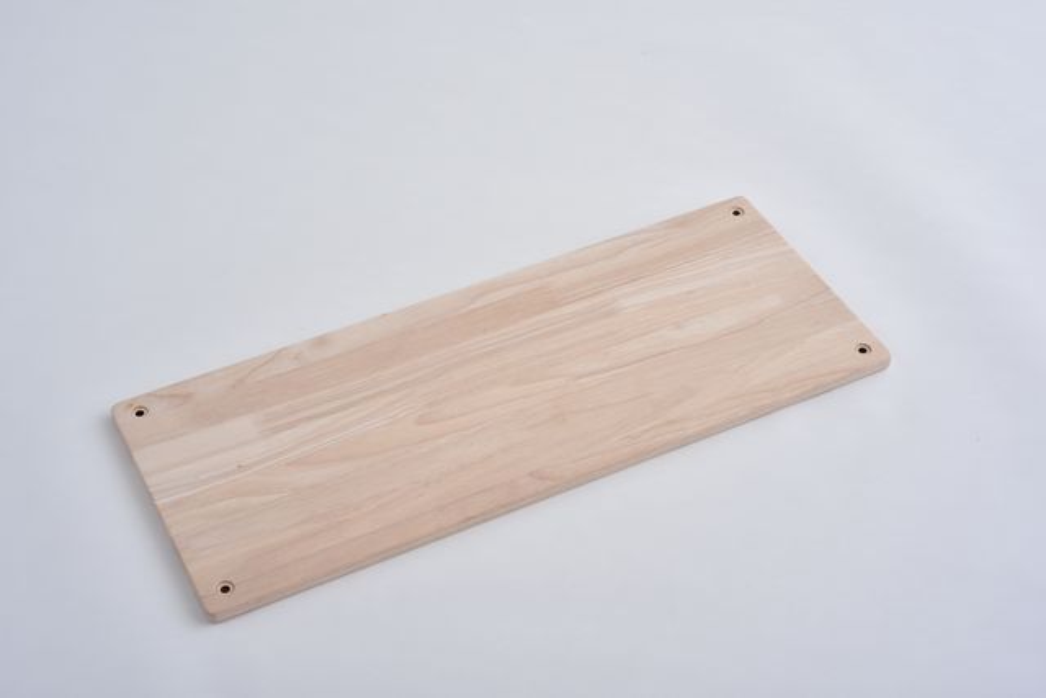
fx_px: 1744
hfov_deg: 33.4
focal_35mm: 60
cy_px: 349
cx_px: 523
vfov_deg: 22.6
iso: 200
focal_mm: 60
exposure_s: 1/125
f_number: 16
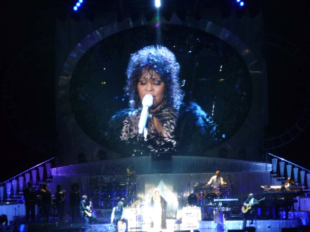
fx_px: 1299
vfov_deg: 10.2
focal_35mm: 145
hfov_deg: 13.6
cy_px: 116
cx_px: 155
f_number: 5.9
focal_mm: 26
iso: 400
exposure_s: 1/8
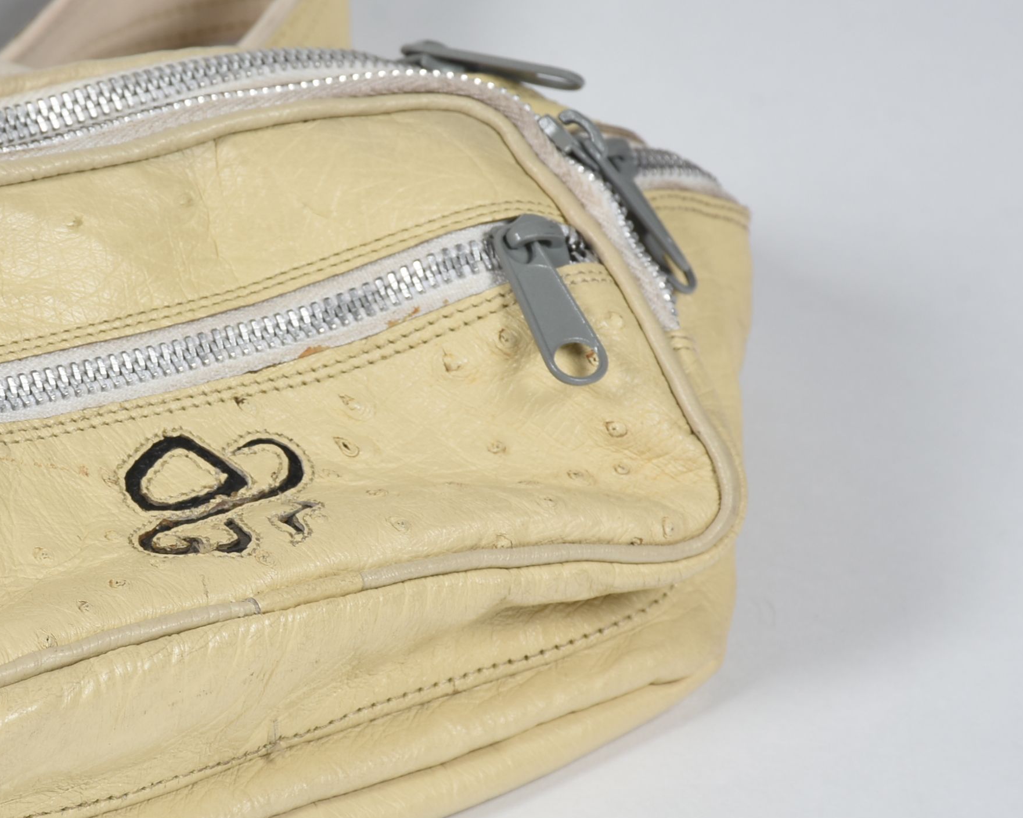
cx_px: 177
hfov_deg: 5.8
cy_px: 422
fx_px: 10141
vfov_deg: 4.6
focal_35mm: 335
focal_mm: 140
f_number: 13
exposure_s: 1/125
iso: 200
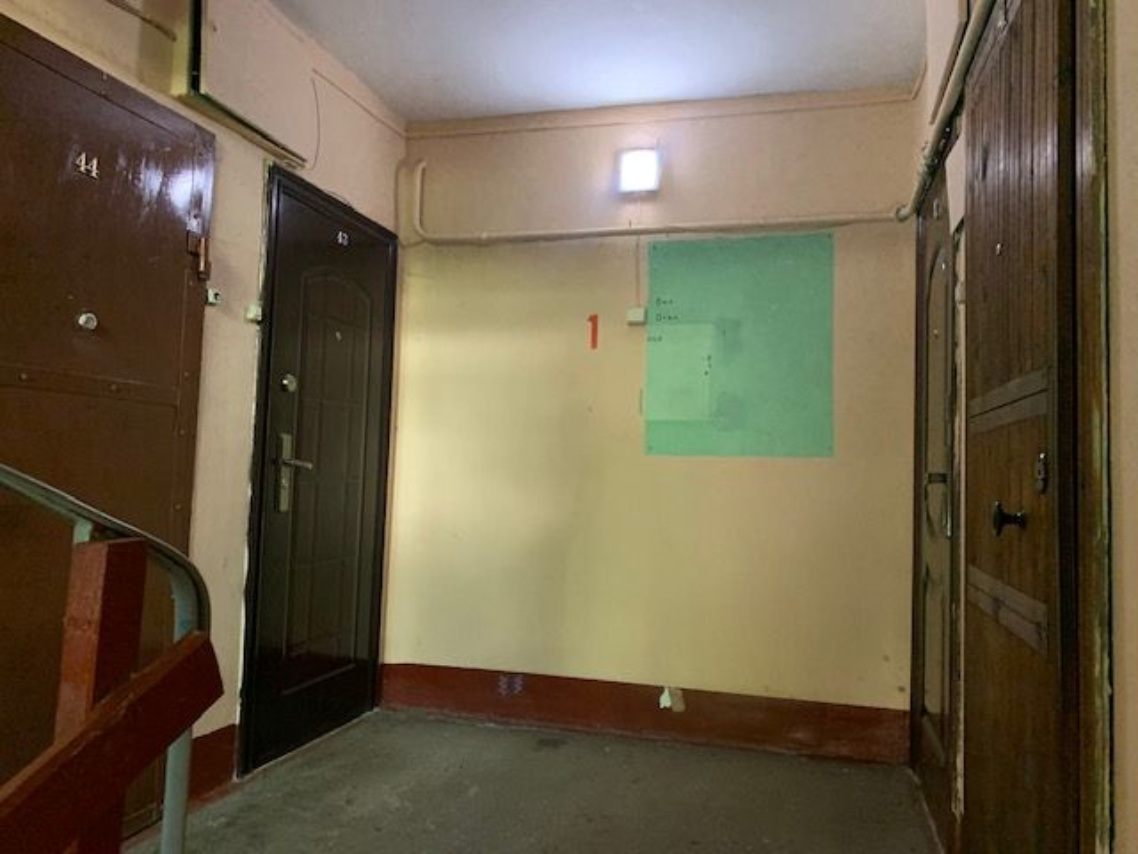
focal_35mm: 26
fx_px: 855
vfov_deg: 53.1
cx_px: 569
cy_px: 427
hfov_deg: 67.3
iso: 500
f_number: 1.8
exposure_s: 1/25
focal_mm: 4.25
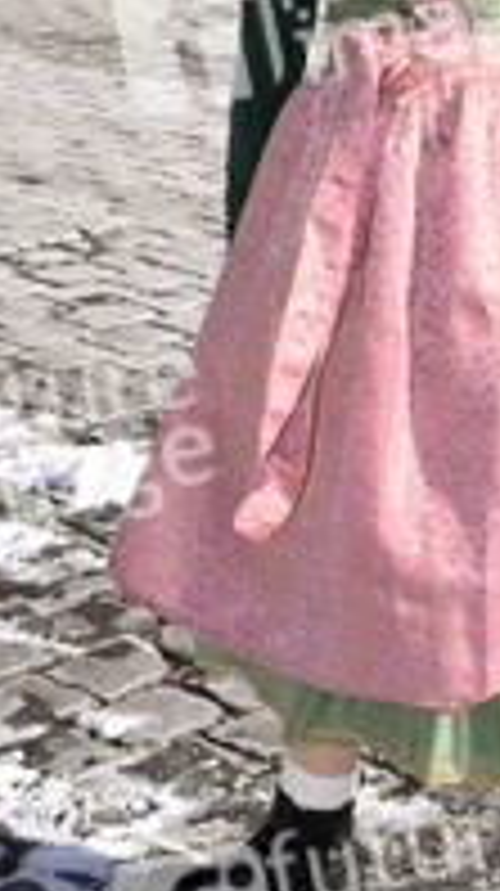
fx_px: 2198
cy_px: 234
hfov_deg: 12.9
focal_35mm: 93
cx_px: 473
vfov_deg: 22.7
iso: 160
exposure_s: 1/160
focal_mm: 44
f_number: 10
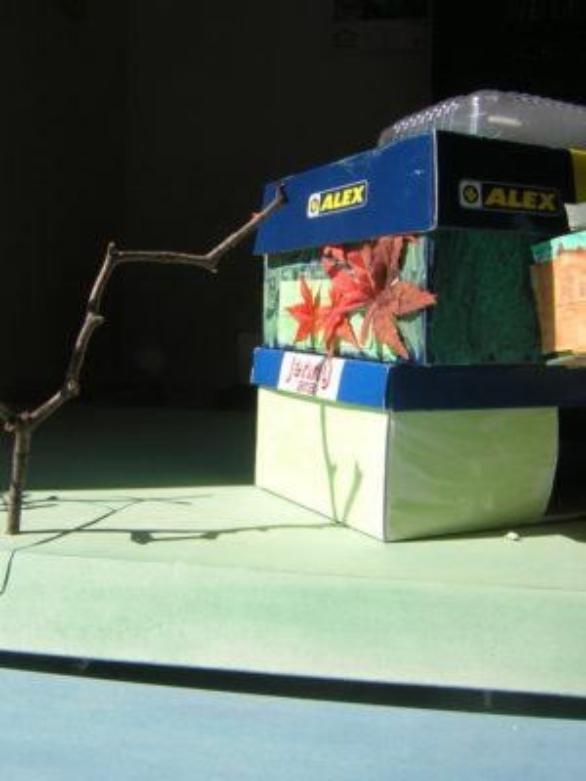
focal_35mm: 36
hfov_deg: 39.7
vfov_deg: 51.4
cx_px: 293
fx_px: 813
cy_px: 390
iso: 100
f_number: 5.2
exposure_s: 1/273
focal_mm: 4.7
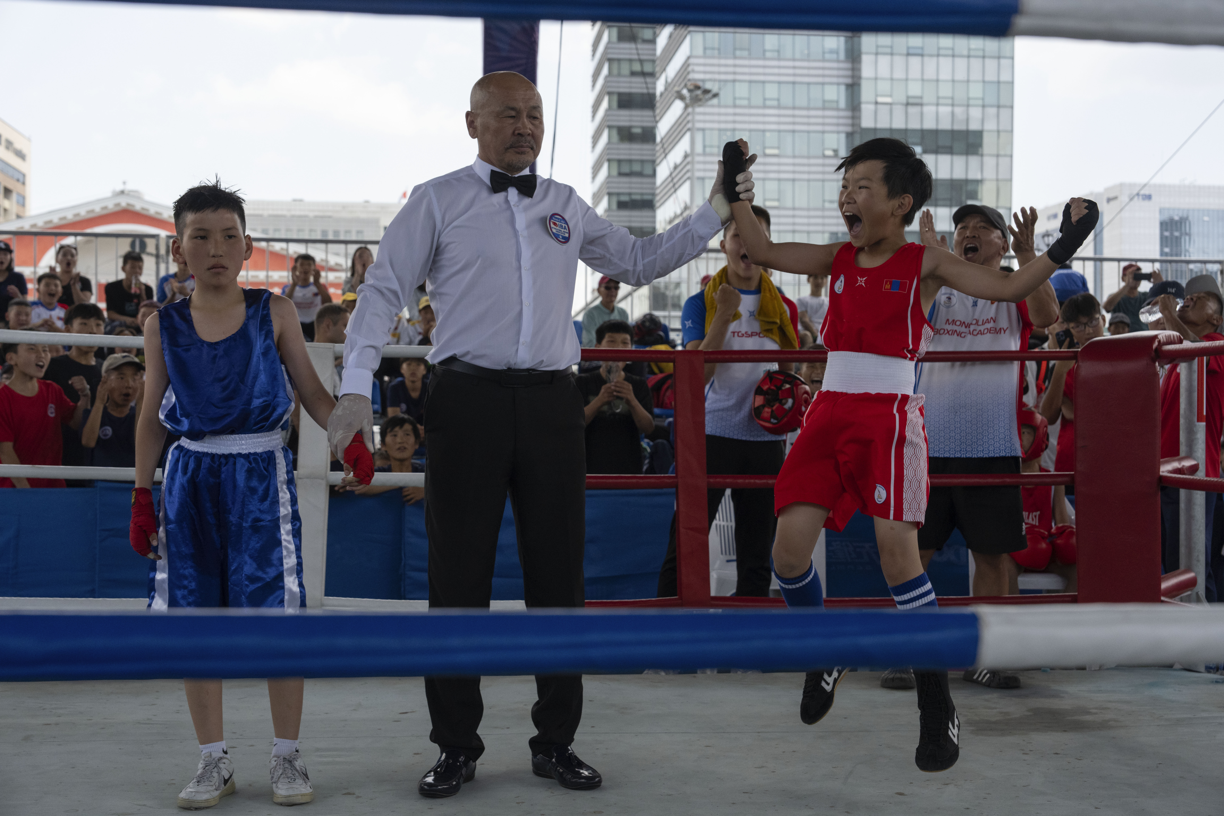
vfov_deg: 29.9
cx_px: 612
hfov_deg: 43.6
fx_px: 1530
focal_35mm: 45
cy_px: 408
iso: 2000
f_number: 5.6
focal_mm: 45
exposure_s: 1/2500
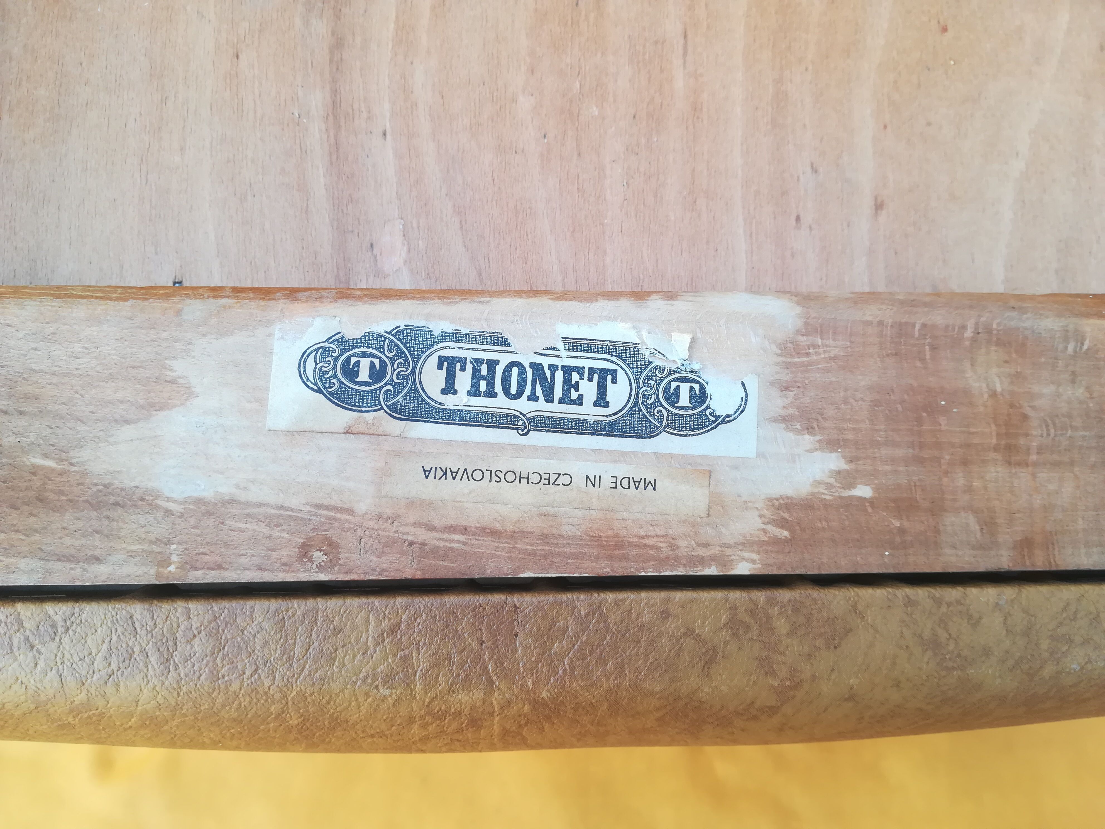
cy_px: 414
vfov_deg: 53.1
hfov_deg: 67.3
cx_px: 552
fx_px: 830
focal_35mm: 26
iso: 50
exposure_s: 1/100
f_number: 2.2
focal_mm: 3.83
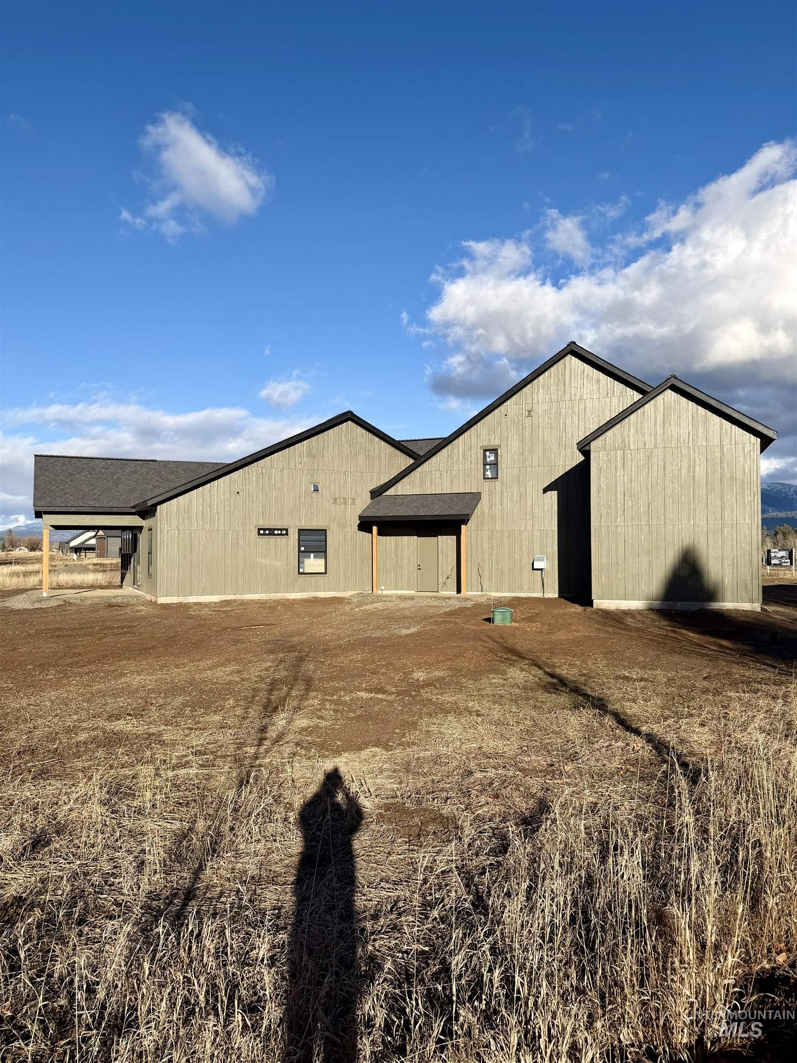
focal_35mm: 24
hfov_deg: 56.8
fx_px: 737
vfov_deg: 71.6
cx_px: 398
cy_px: 532
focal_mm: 6.76
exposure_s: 1/4405
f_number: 1.78
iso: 80
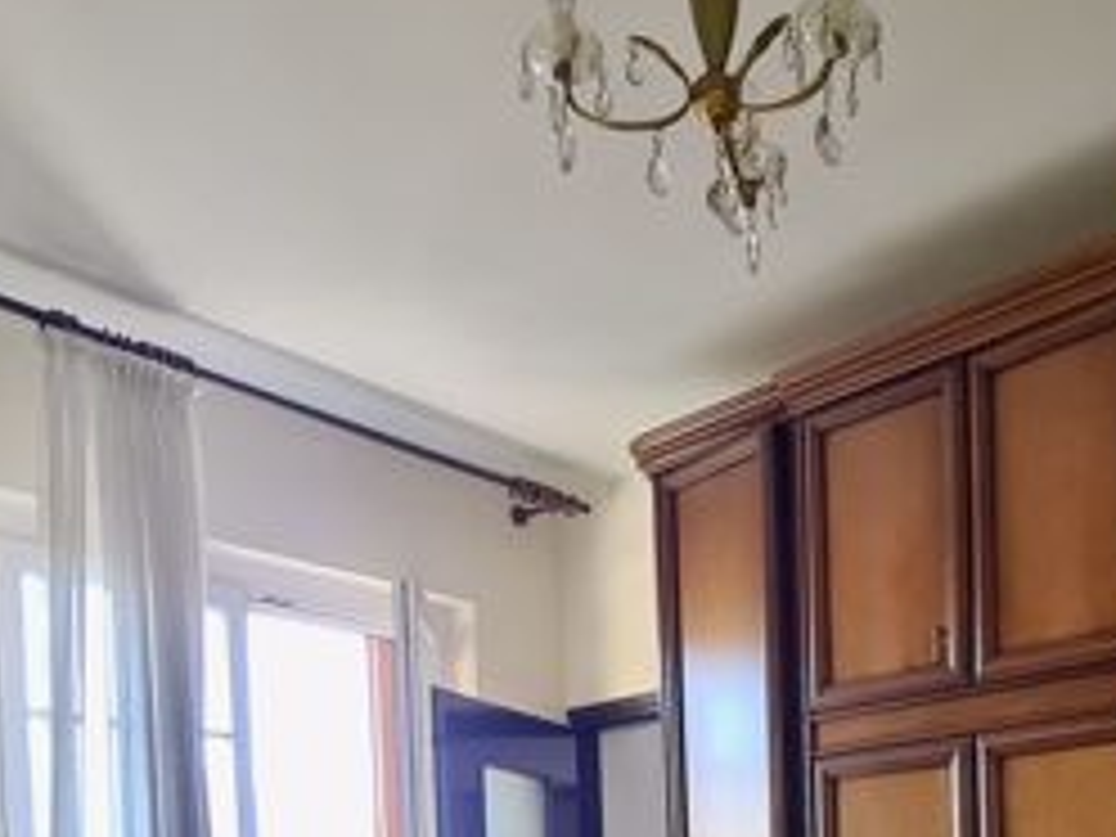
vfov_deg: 32.5
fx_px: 1193
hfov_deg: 49.2
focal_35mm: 37
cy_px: 986
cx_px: 754
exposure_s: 1/50
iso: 125
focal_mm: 2.2
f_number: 2.2
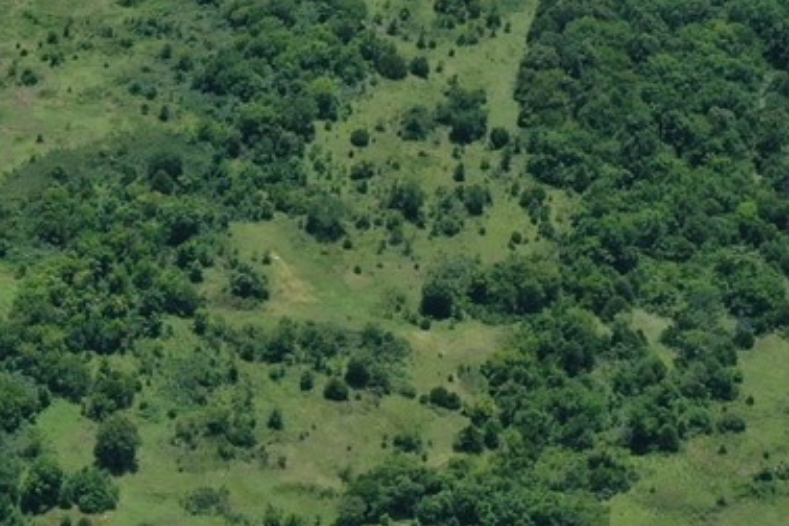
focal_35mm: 151
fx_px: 3309
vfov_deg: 9.1
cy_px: 187
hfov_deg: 13.3
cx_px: -134
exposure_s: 1/200
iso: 100
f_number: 8
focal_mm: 10.26
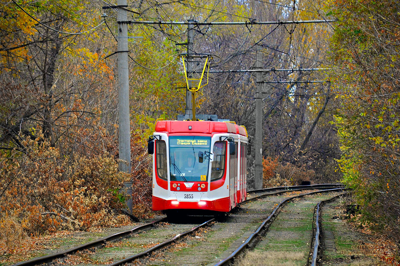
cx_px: 200
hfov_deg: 7.1
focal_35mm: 292
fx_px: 3246
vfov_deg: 4.7
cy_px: 133
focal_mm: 195
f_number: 5.3
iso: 400
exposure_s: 1/250
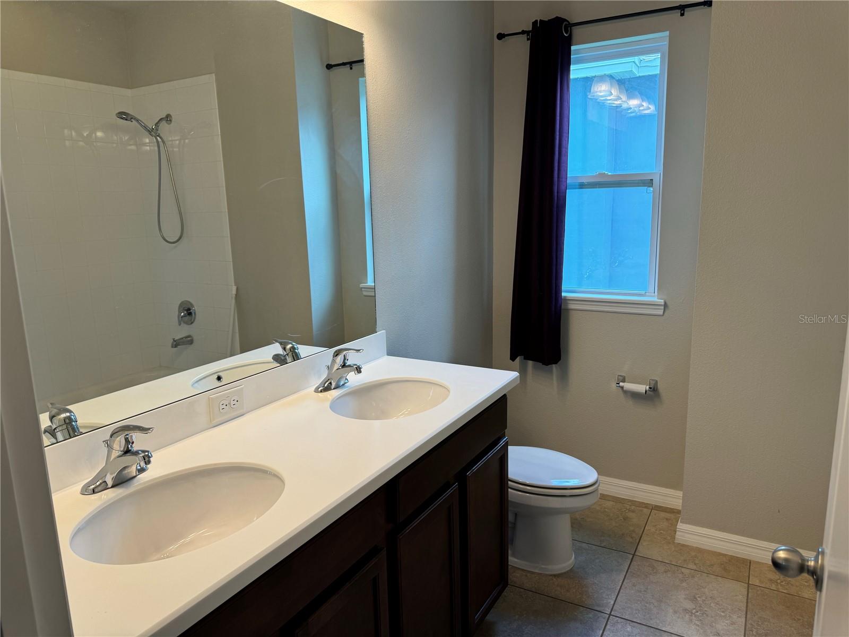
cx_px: 424
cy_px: 318
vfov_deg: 56.8
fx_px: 589
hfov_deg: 71.6
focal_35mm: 24
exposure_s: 1/120
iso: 64
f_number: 1.78
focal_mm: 6.76
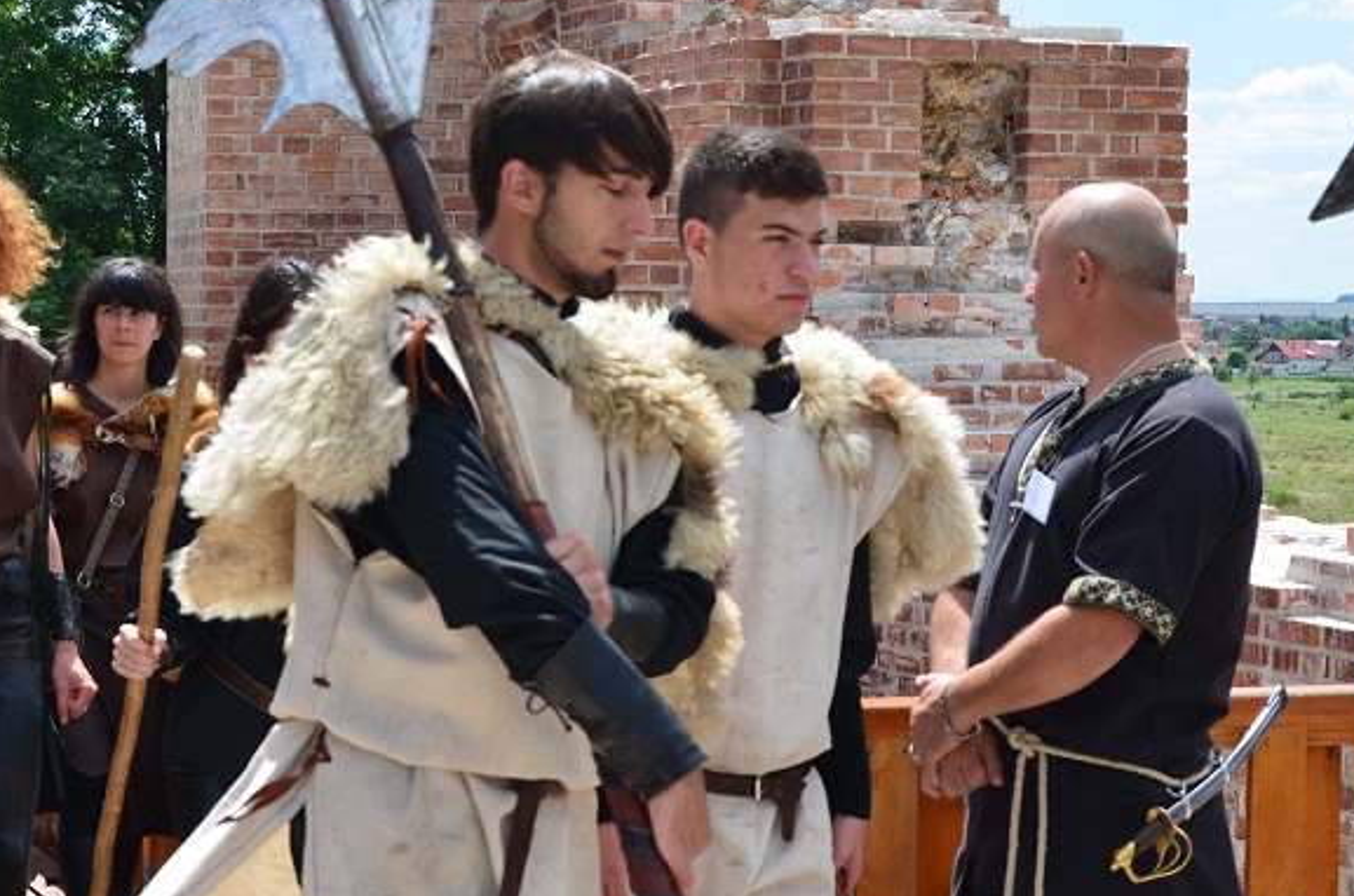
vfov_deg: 17.4
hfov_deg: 25.9
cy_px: 497
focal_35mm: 78
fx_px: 2927
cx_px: 415
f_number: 7.1
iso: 110
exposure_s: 1/320
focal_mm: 30
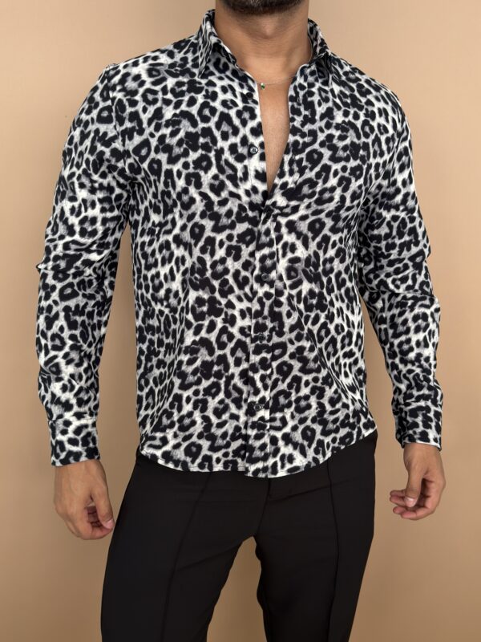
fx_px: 704
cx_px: 240
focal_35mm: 38
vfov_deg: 49.0
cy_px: 321
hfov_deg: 37.7
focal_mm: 6.76
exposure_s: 1/110
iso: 100
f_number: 1.78
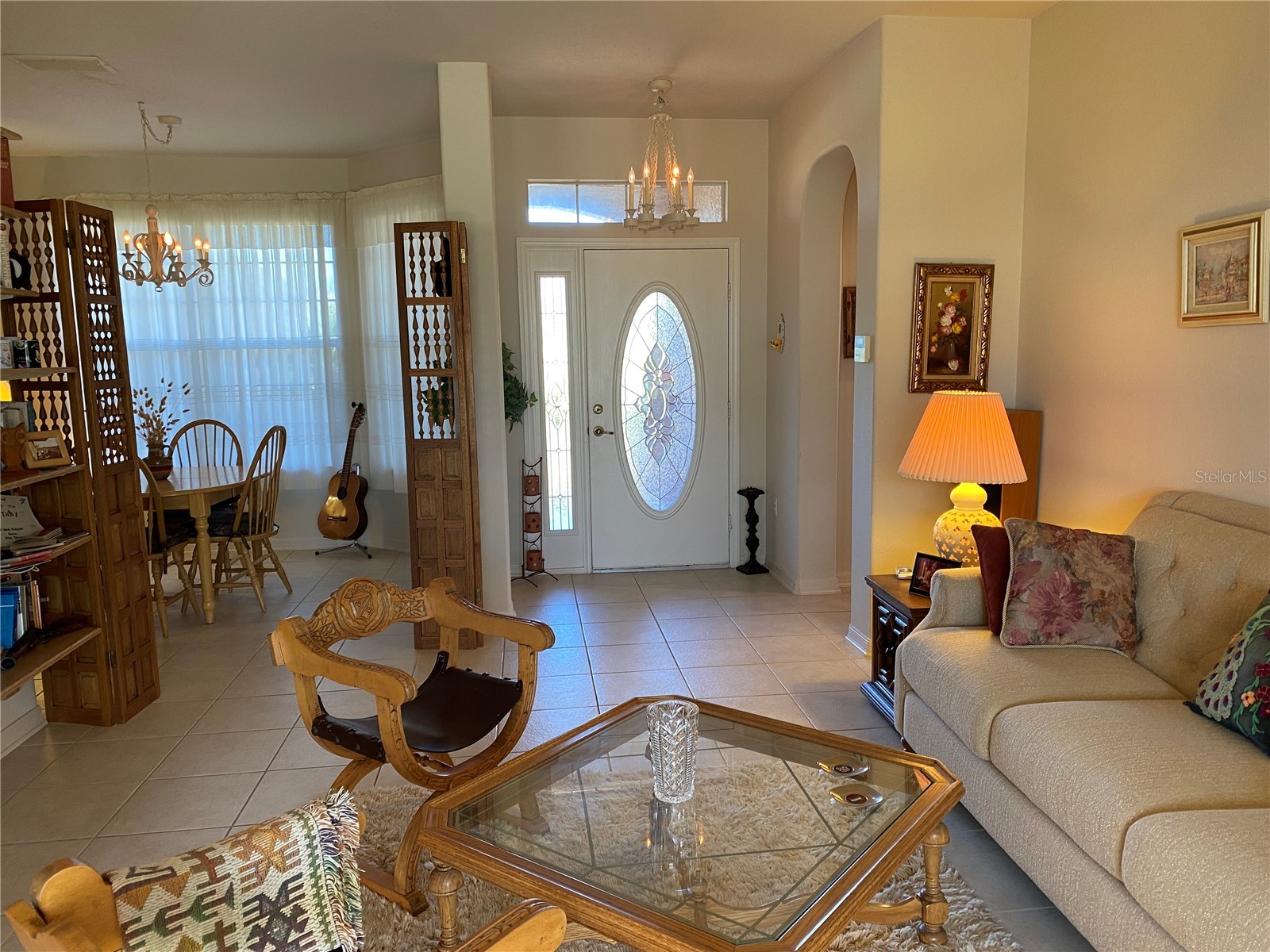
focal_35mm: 26
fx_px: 954
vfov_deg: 53.1
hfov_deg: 67.3
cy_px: 476
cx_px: 635
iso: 100
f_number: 1.8
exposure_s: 1/60
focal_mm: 4.25
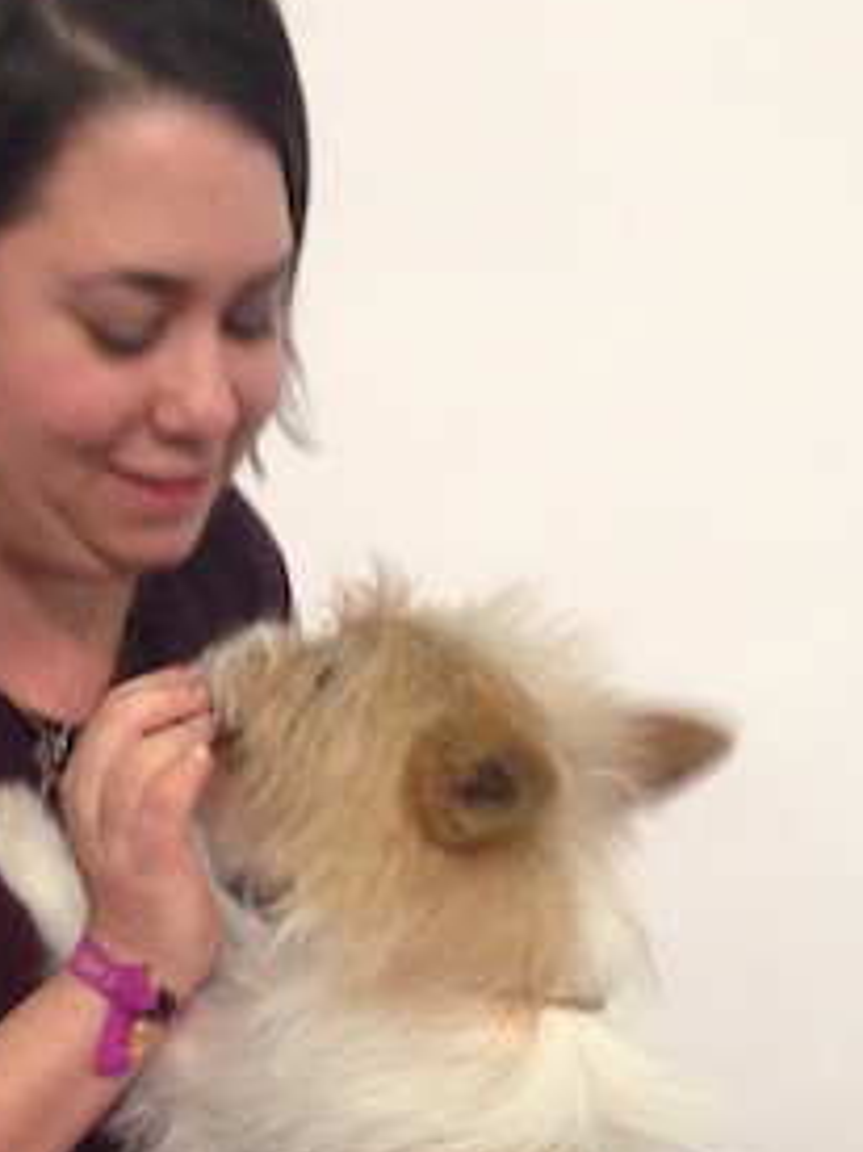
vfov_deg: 25.5
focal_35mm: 72
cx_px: 214
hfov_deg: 20.3
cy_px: 1194
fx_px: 2395
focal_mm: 4.12
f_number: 2.4
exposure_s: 1/20
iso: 200
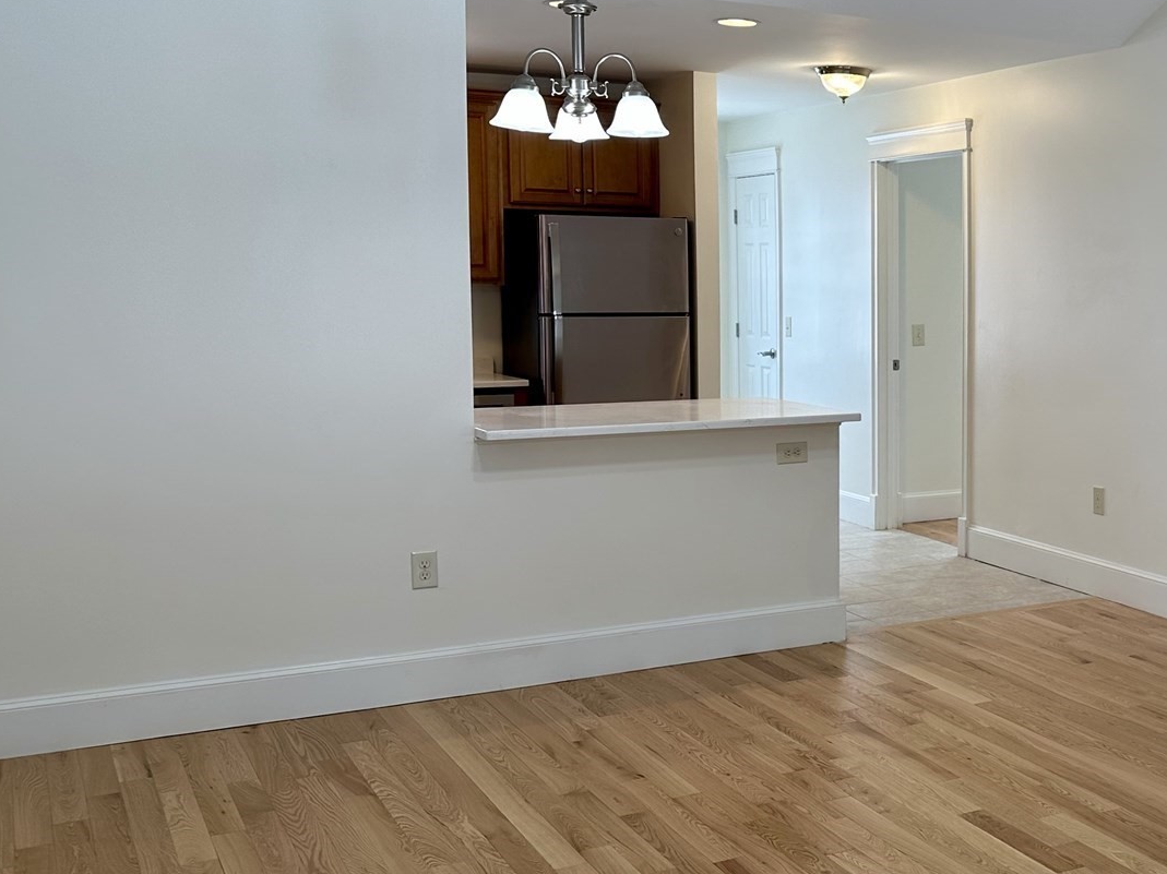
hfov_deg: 38.4
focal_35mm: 46
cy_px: 385
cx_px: 1051
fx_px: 1550
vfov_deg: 31.5
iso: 64
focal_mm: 6.86
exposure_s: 1/120
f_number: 1.78
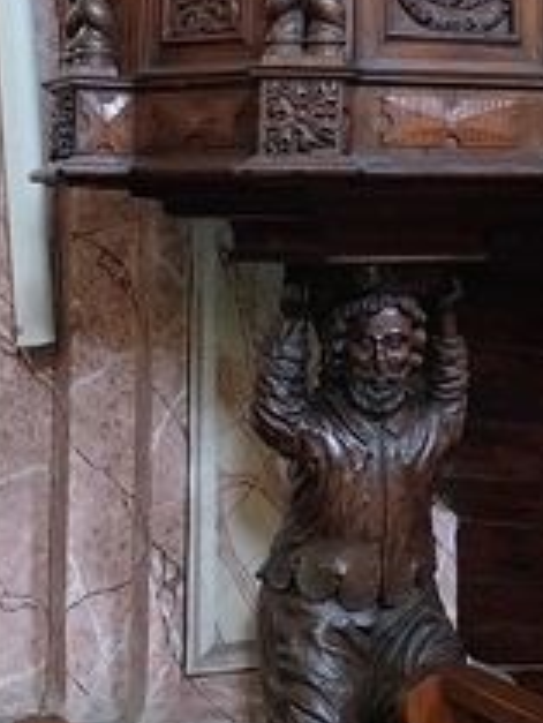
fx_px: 1818
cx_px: 368
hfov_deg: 16.9
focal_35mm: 87
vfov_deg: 20.8
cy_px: -170
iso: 320
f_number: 1.8
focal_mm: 4
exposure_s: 1/25
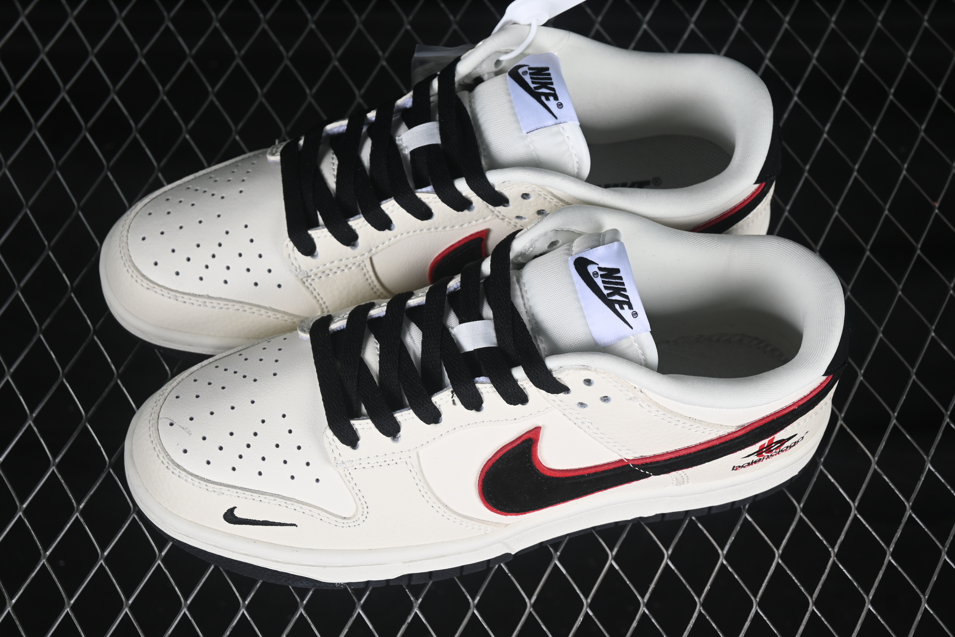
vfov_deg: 18.2
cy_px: 318
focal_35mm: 75
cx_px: 478
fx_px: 1989
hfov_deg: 27.0
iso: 160
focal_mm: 50
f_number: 7.1
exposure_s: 1/80
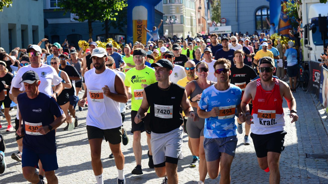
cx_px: 165
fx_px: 644
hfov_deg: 28.6
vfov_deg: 16.3
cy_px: 87
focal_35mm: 74
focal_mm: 70
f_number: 7.1
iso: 500
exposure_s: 1/800
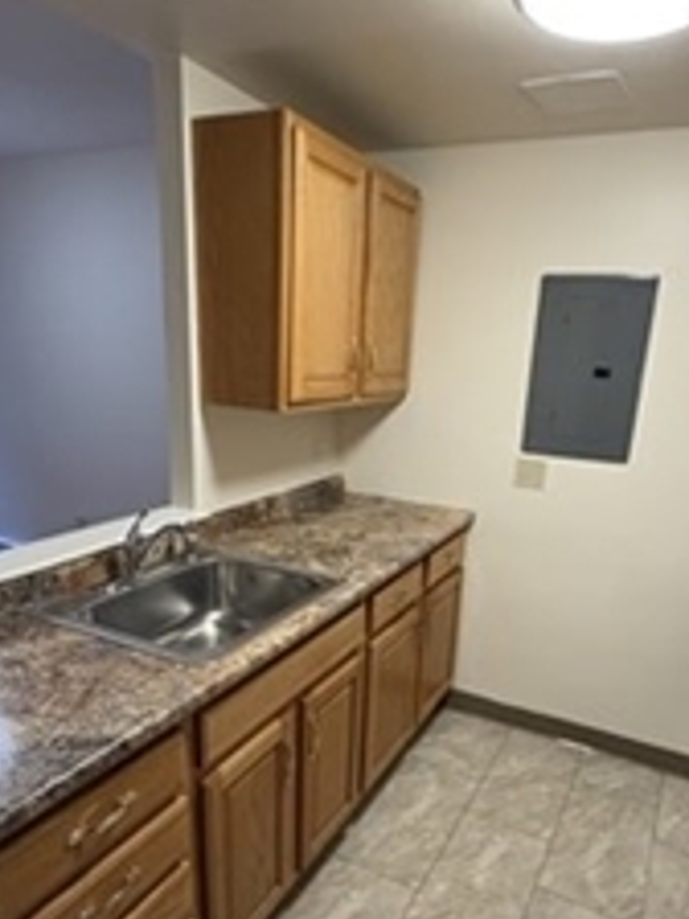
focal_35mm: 25
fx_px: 663
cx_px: 369
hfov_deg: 54.8
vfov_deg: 68.6
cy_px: 560
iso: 250
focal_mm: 2.22
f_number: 2.2
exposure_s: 1/60
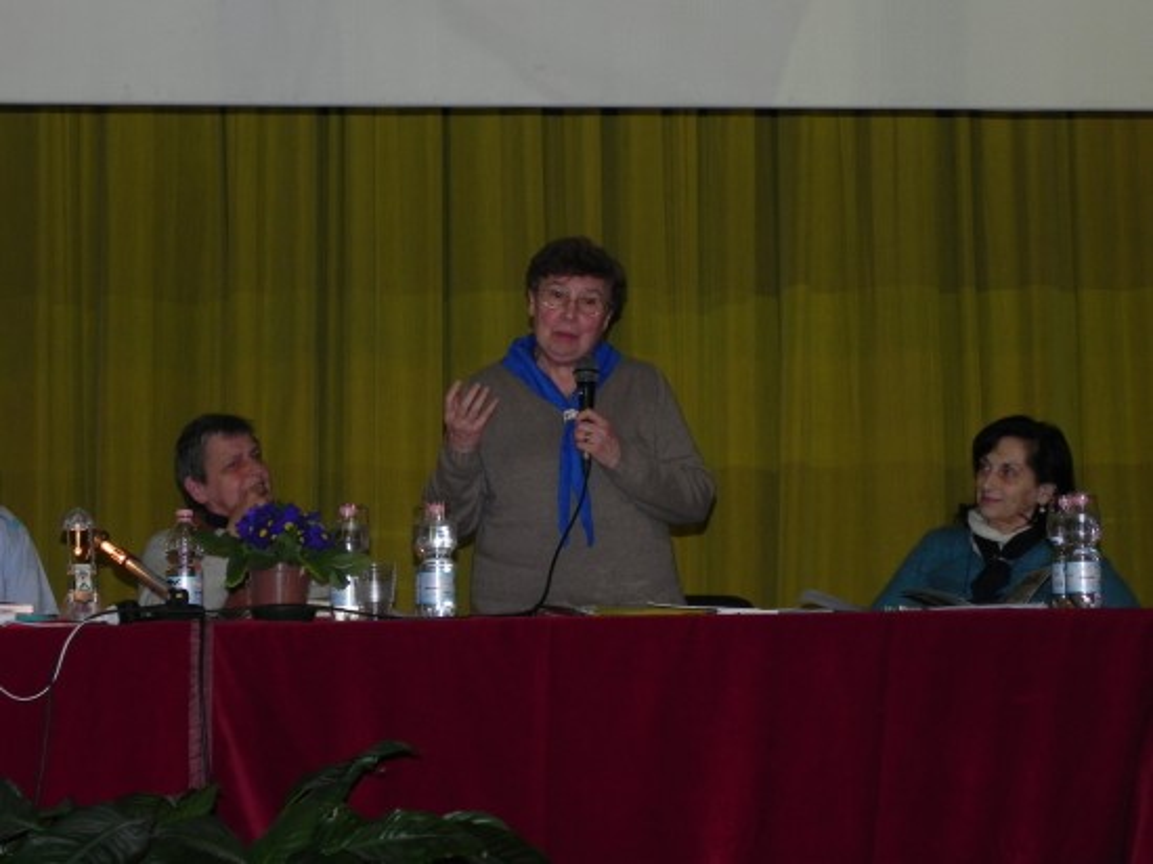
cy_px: 432
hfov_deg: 26.0
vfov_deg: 19.6
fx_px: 2497
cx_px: 576
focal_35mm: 75
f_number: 4
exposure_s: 1/30
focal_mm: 13.4
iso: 200
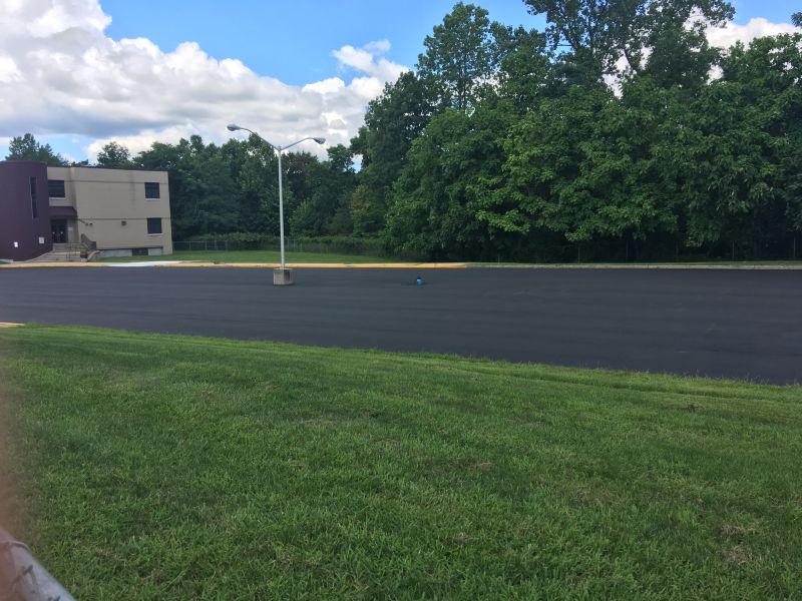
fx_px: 672
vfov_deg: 48.2
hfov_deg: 61.7
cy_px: 300
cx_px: 401
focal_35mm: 29
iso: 25
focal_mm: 4.15
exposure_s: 1/712
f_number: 2.2
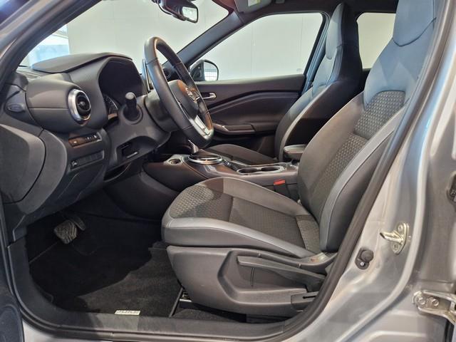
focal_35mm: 23
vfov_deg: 58.9
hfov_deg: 73.9
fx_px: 303
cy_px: 171
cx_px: 228
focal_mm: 5.4
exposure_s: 1/100
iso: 320
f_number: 1.8
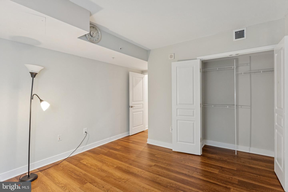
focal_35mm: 17
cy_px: 96
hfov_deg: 92.3
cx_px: 144
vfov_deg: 69.5
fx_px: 138
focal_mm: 17.3
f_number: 9
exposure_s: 1/1.67
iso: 250
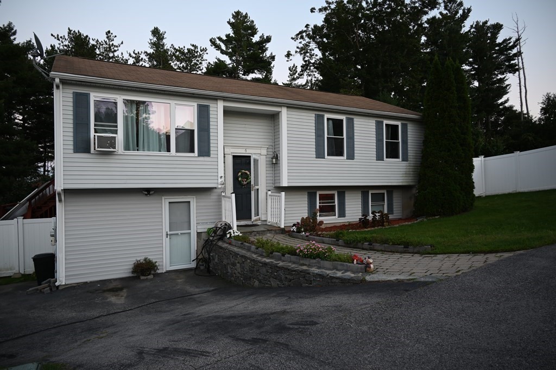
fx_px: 370
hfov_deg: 73.8
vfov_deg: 53.1
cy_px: 185
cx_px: 278
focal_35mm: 24
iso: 320
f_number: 4
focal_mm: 24
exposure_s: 1/40
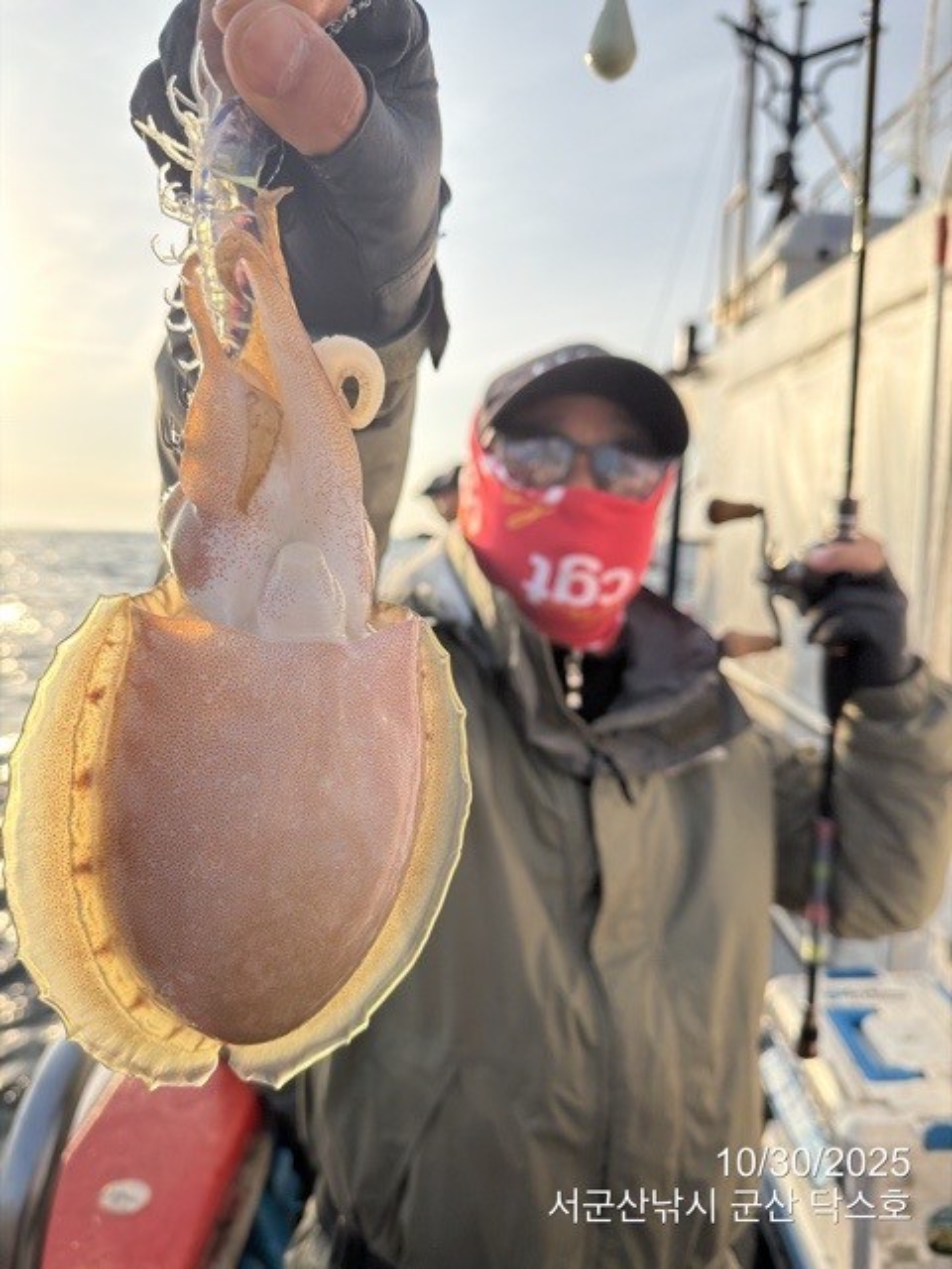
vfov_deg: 71.6
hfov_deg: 56.8
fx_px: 880
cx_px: 476
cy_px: 634
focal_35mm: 24
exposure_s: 1/5319
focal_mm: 6.76
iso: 320
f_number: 1.78
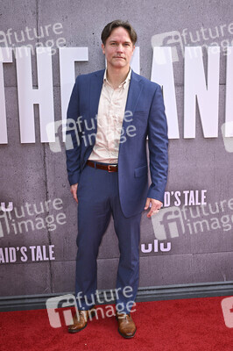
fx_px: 457
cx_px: 116
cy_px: 176
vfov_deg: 41.9
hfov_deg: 28.6
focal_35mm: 47
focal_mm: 47
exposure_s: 1/250
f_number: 6.3
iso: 500
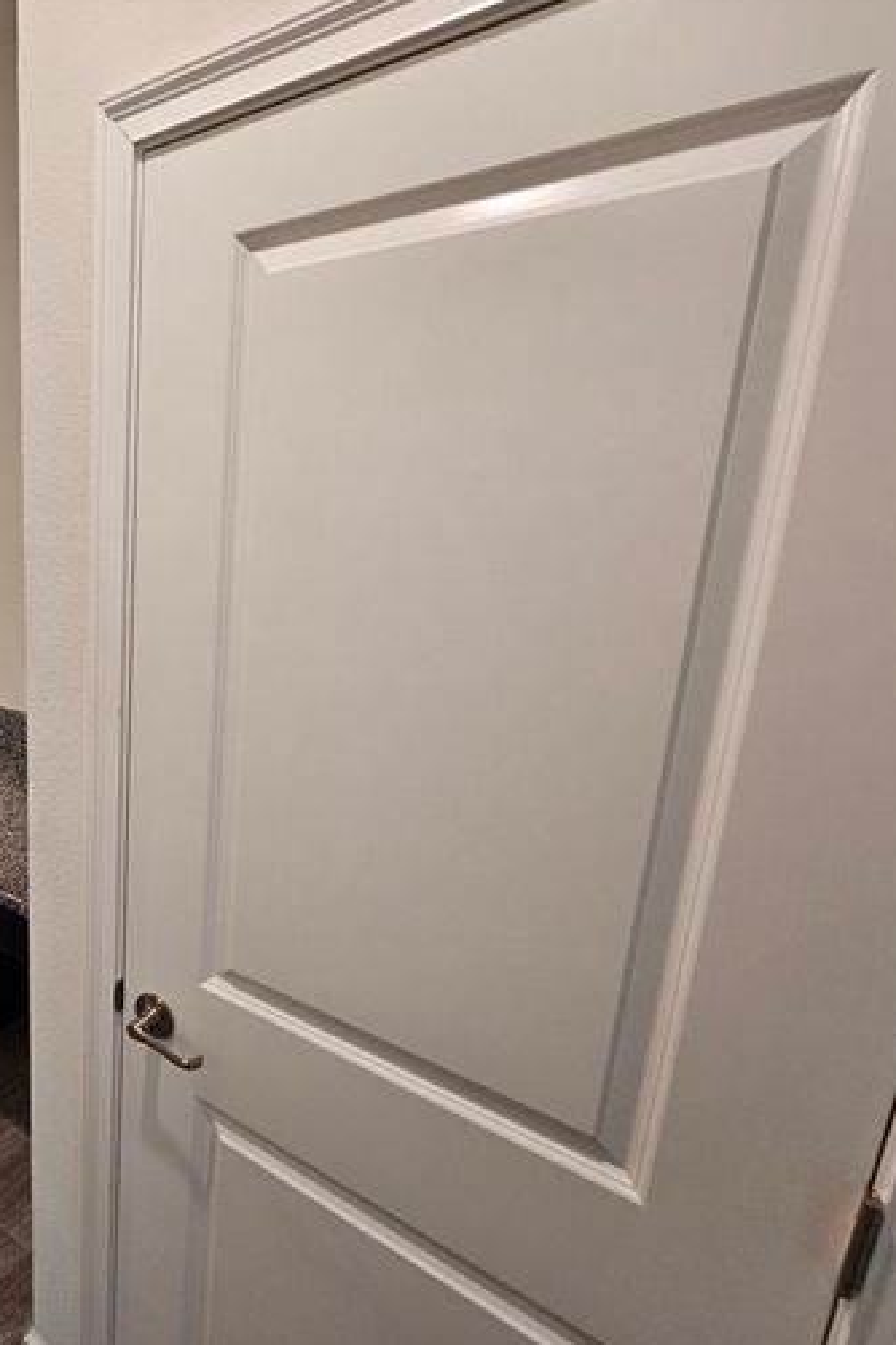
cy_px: 690
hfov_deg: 55.4
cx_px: 79
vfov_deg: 86.9
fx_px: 709
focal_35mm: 19
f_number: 2.2
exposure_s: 1/60
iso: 250
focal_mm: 2.2
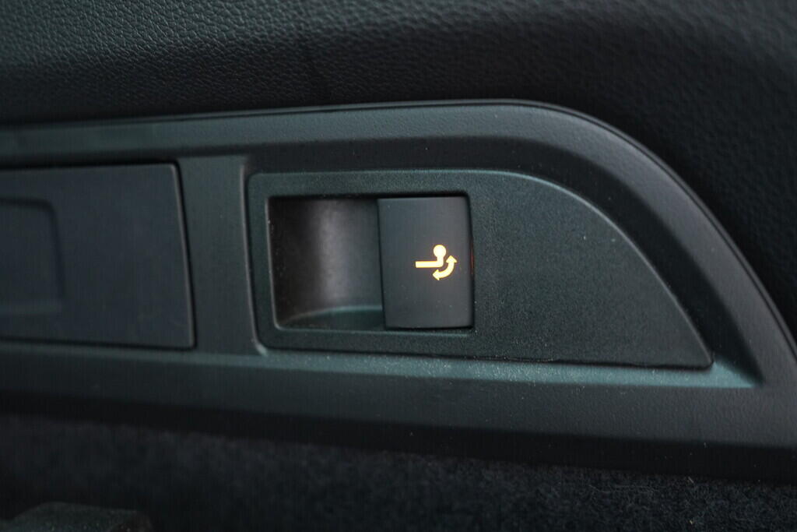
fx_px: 797
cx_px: 398
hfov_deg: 53.1
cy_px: 266
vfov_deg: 36.9
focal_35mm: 36
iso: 1000
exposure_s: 1/40
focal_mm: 24
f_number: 2.8
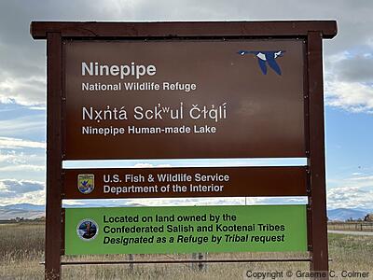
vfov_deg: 30.3
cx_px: 186
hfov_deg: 39.7
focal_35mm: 48
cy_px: 140
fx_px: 517
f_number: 1.78
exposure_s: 1/3257
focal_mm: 6.86
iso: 64
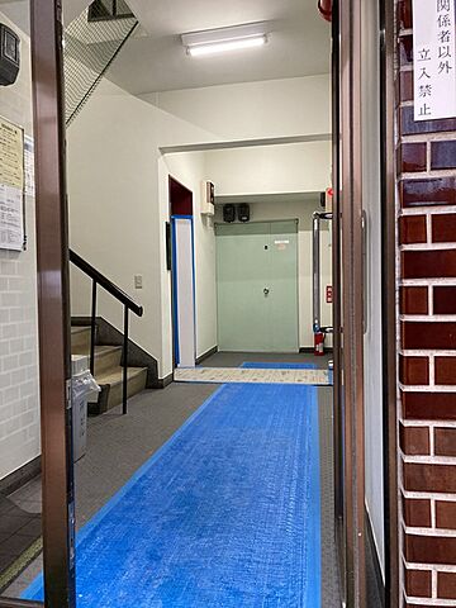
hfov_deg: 49.7
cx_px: 228
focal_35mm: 28
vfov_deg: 63.4
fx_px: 492
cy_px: 304
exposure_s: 1/60
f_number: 1.8
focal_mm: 3.99
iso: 250
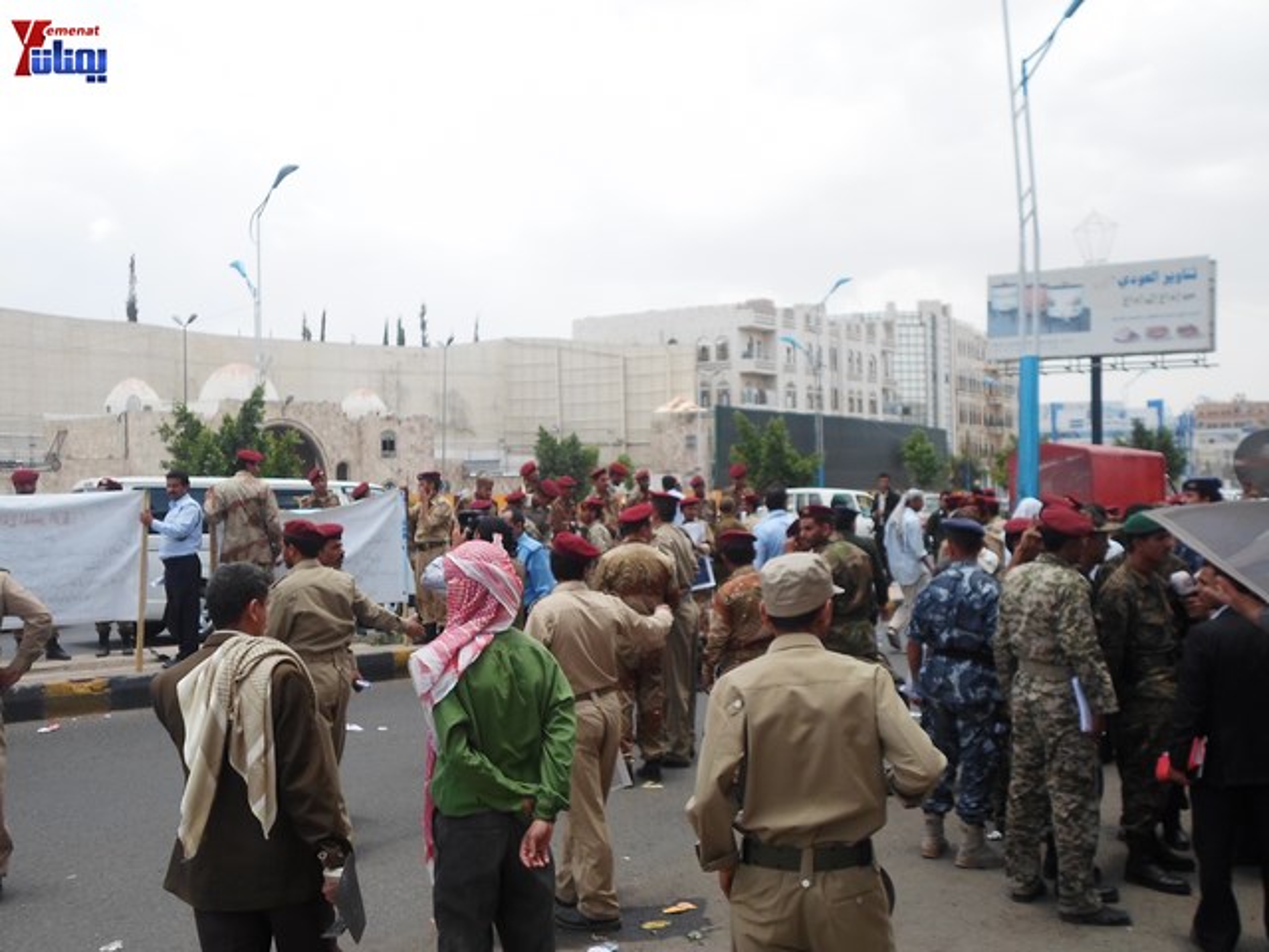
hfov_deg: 51.4
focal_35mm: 36
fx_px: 1320
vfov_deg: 39.7
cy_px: 476
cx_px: 634
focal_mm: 6.5
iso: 80
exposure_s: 1/750
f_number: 3
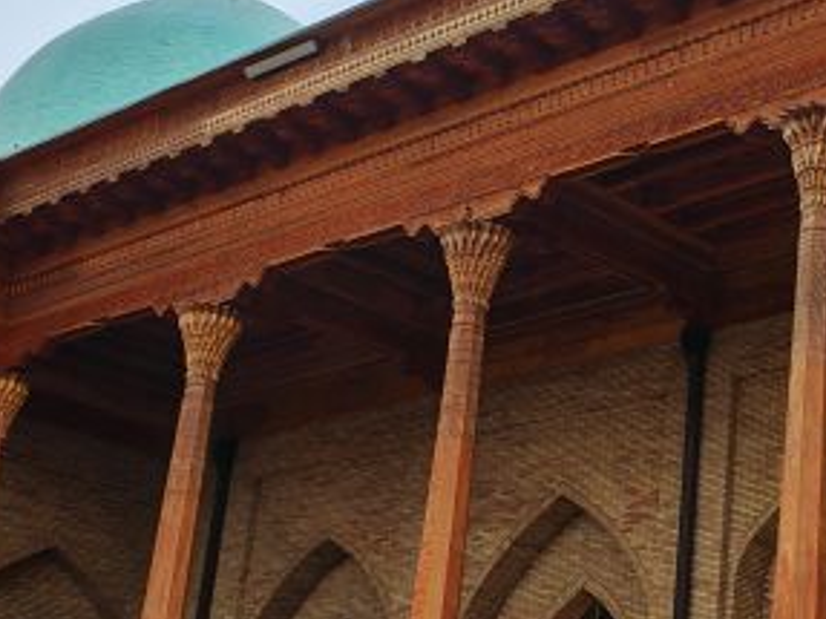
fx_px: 1908
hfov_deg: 23.5
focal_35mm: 80
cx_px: 796
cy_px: 409
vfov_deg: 18.4
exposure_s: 1/100
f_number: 2
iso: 50
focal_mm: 6.83
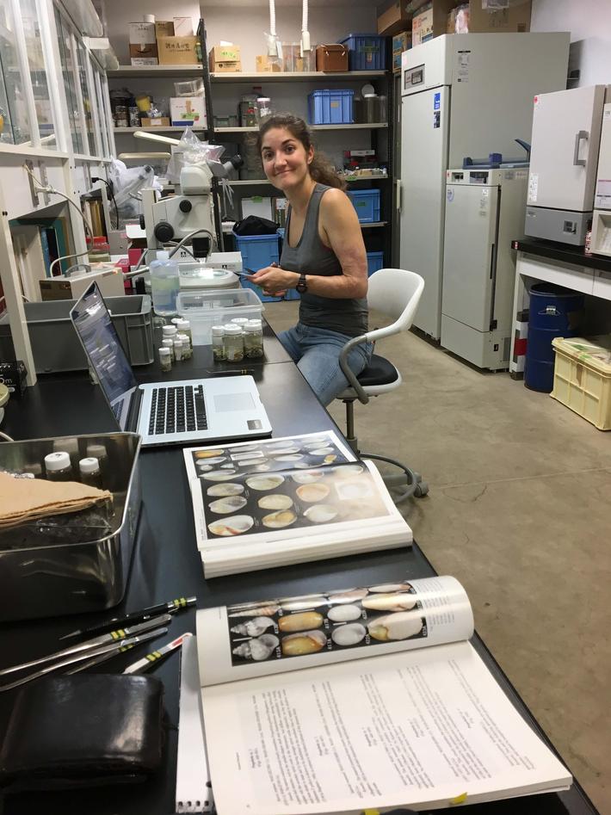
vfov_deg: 61.7
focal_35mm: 29
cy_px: 408
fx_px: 683
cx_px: 306
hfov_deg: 48.2
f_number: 2.2
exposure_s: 1/30
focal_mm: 4.15
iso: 25
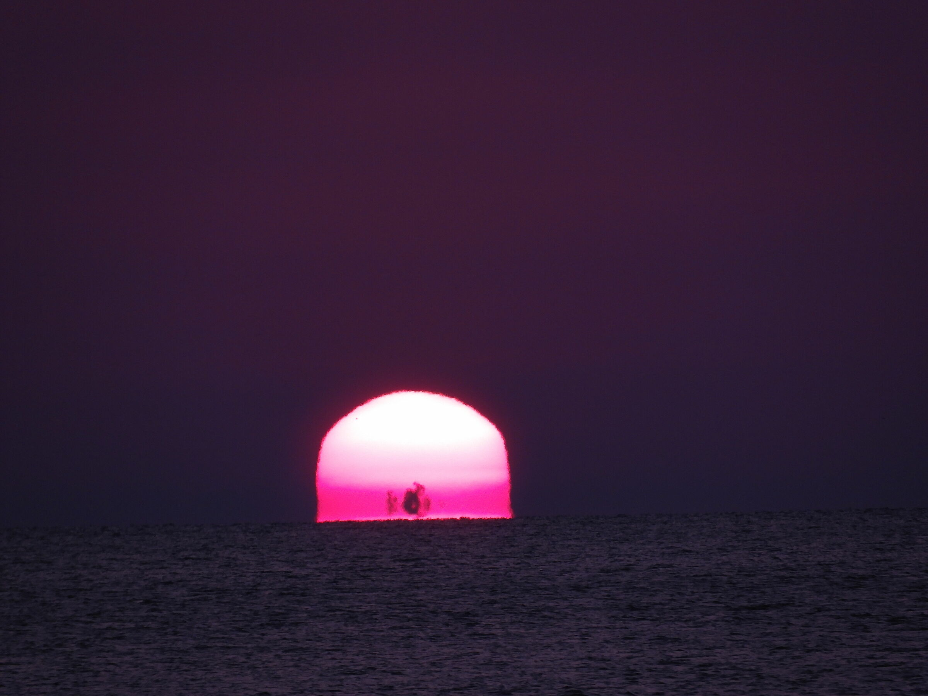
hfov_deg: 2.5
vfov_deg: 1.9
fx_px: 21447
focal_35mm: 800
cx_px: 464
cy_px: 348
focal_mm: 143.3
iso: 100
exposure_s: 1/320
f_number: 5.6
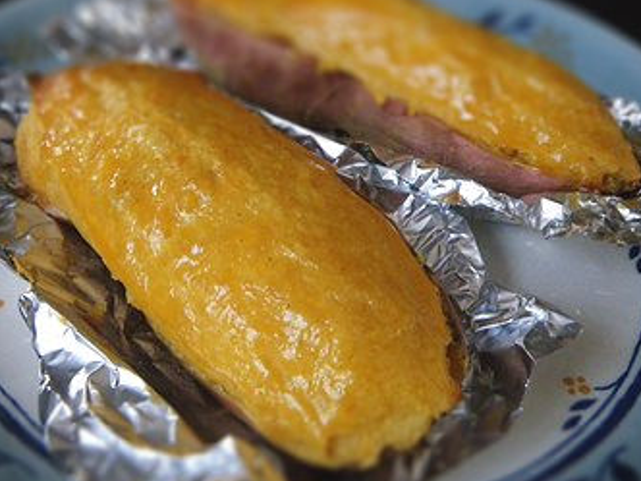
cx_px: 292
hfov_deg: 45.7
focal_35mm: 41
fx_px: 759
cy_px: 220
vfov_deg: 35.1
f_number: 3.8
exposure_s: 1/40
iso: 800
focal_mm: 6.1
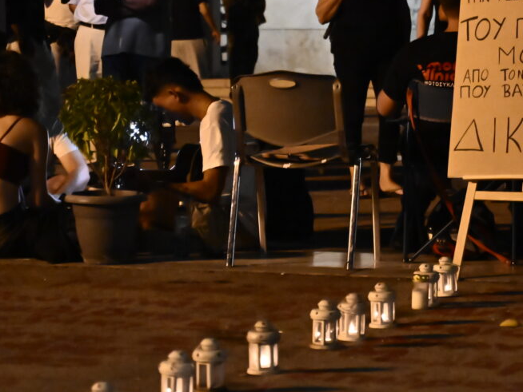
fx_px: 2388
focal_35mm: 158
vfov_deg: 9.4
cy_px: 129
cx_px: 369
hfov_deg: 12.5
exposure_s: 1/160
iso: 8000
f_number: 4
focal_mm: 70
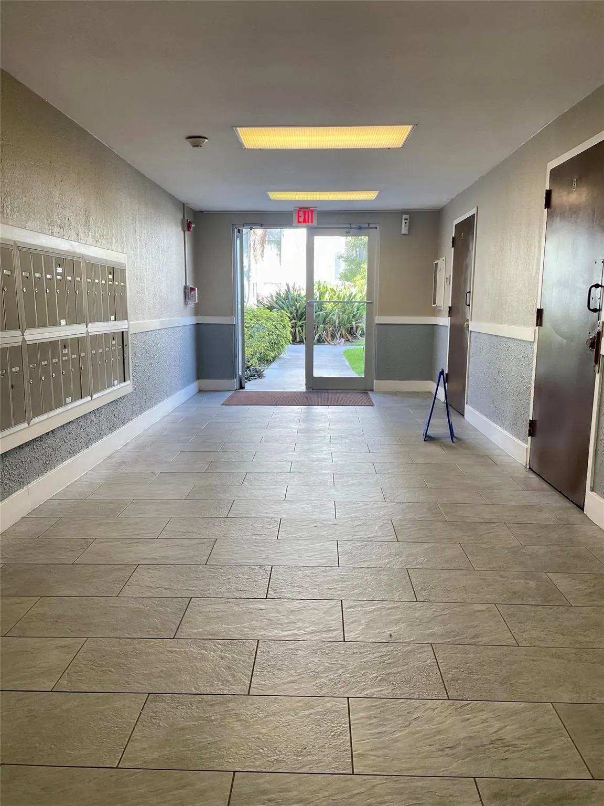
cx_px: 302
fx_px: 605
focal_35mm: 26
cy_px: 403
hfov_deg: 53.1
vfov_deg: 67.3
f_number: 1.6
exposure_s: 1/120
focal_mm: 4.2
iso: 50
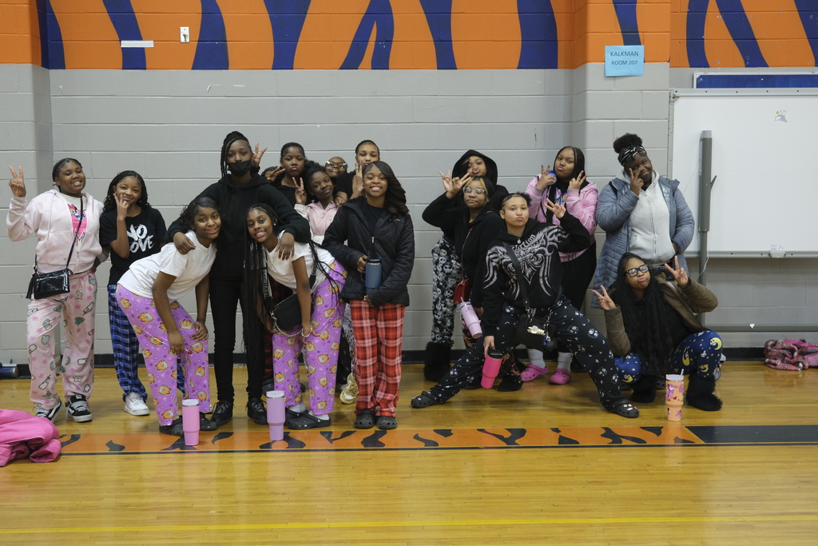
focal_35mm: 41
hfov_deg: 47.4
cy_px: 273
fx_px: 932
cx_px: 409
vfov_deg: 32.6
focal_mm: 27.5
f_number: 4
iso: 1250
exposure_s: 1/40
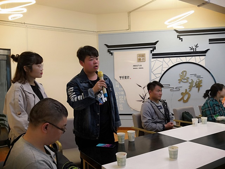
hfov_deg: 58.4
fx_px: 201
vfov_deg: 45.4
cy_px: 84
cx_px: 112
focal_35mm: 31
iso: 160
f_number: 1.8
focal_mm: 3.95
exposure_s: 1/50
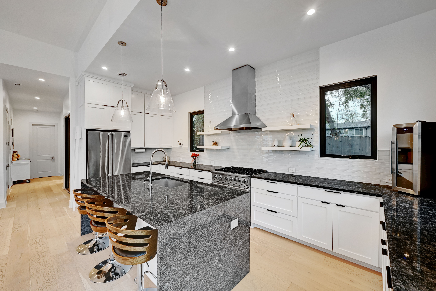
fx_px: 170
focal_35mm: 14
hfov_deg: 104.2
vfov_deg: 81.2
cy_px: 146
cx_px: 218
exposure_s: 1/2.5
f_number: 10
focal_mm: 14
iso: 400
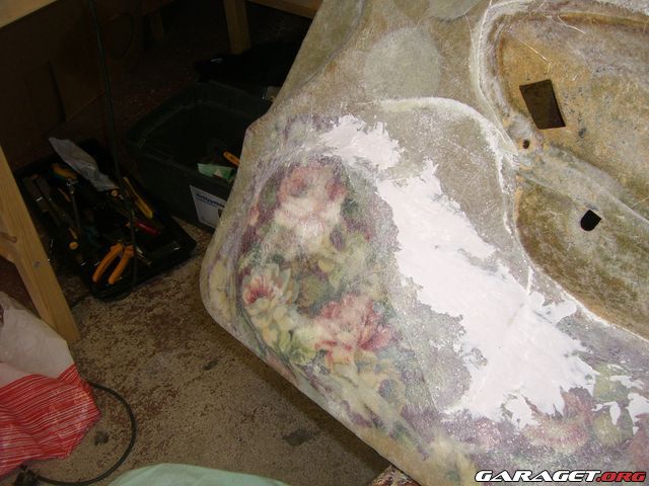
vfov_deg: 37.7
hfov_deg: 49.0
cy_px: 243
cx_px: 324
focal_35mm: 38
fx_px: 712
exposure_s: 1/60
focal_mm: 6.2
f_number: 2.7
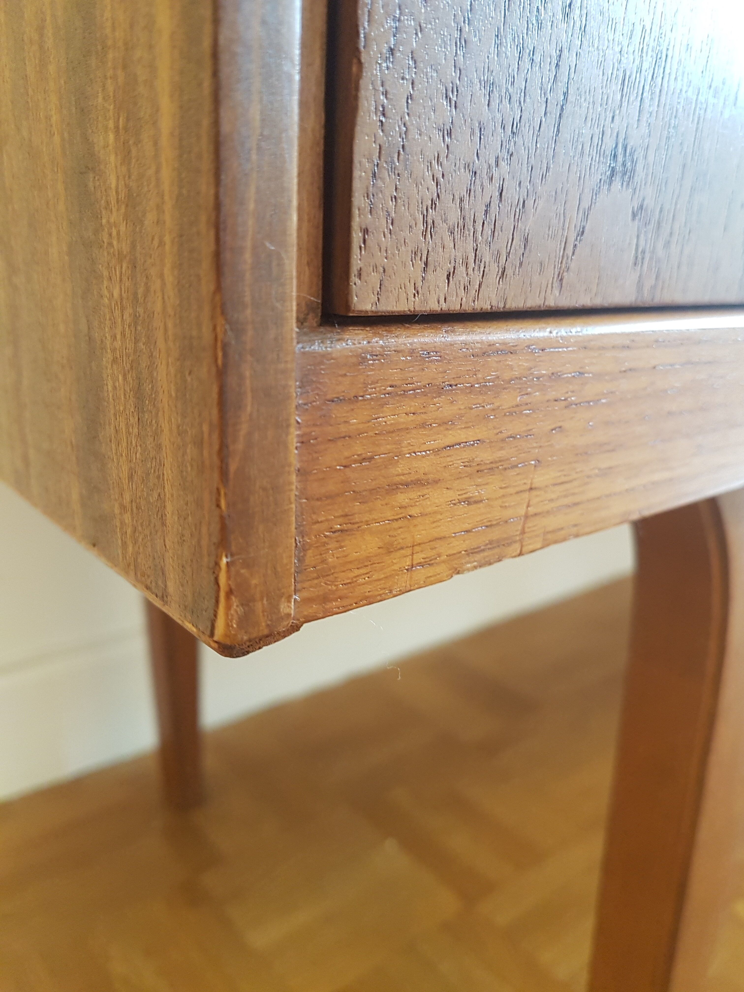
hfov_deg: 53.1
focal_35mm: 26
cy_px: 496
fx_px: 745
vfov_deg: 67.3
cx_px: 372
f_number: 1.7
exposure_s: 1/25
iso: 200
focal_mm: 4.2
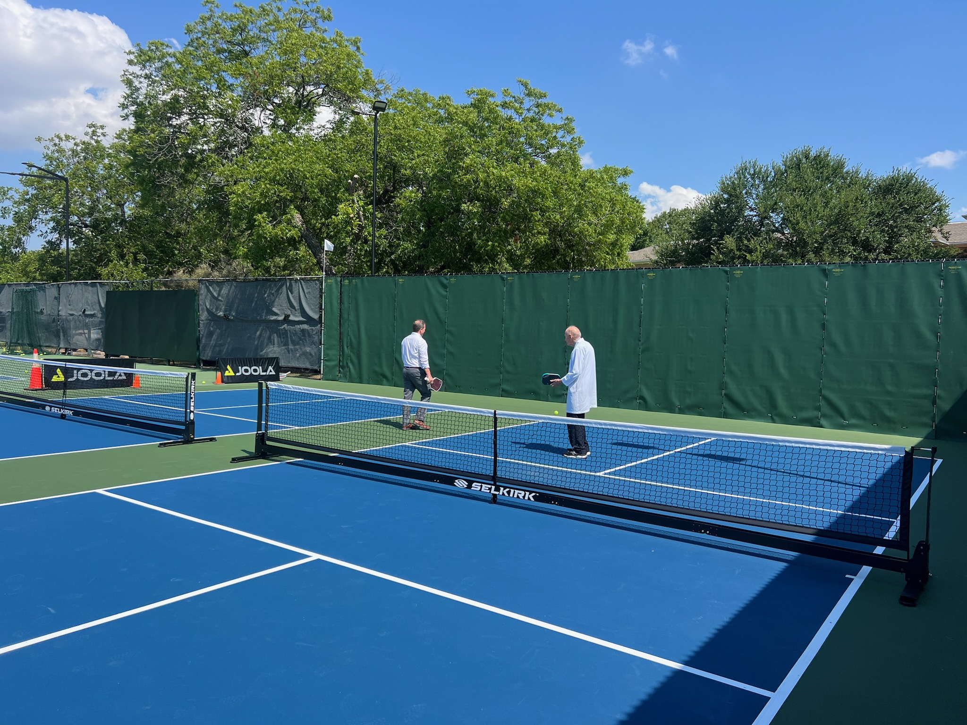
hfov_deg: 67.3
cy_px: 362
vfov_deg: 53.1
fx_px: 726
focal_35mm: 26
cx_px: 484
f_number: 1.5
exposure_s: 1/2632
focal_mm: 5.7
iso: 50
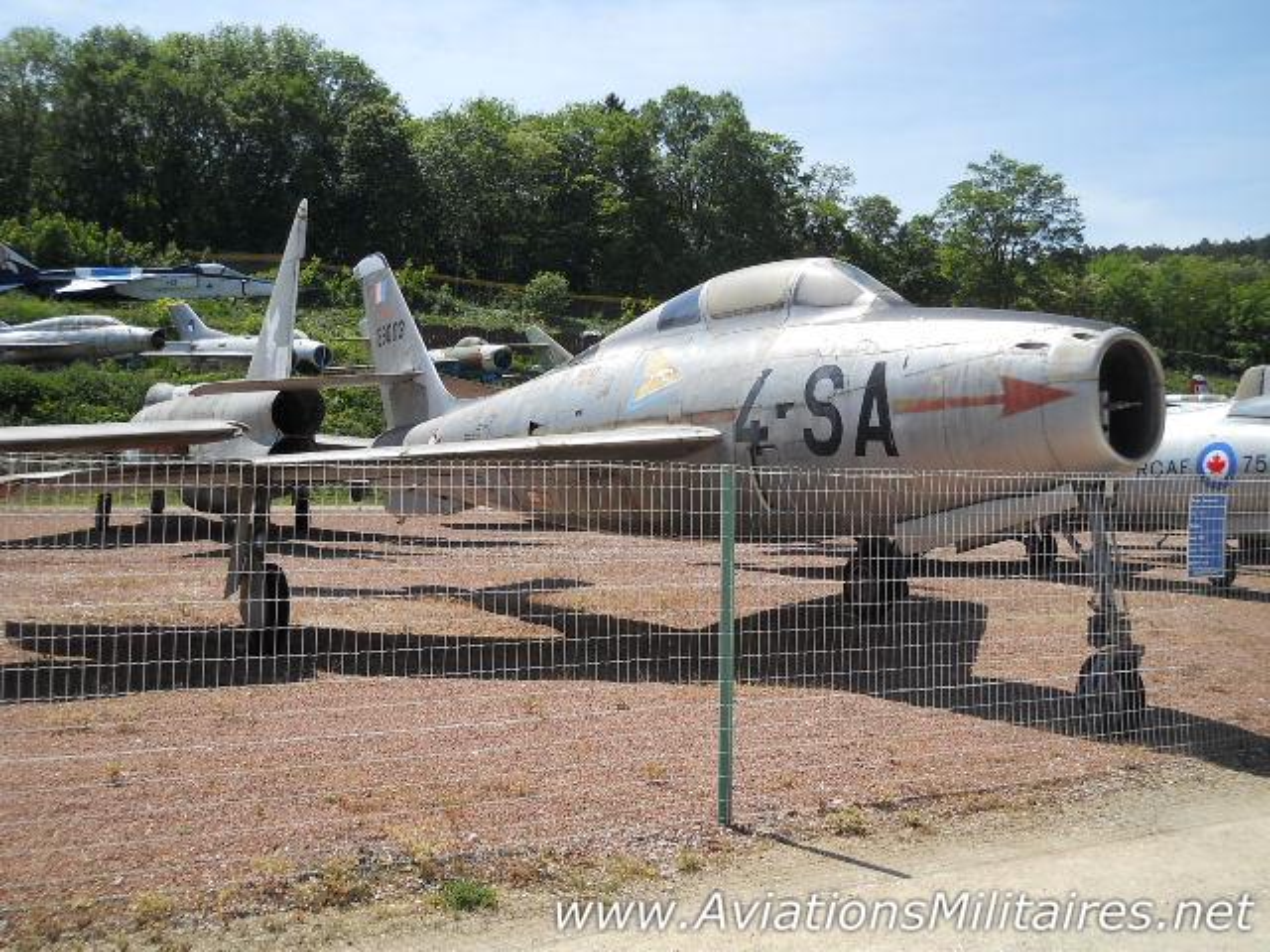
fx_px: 1504
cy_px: 476
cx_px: 635
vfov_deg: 35.1
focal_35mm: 41
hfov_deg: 45.8
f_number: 5.5
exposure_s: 1/320
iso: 80
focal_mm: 6.72
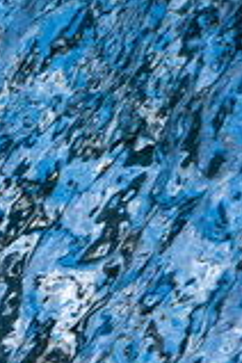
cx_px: 50
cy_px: -68
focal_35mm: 283
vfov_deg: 7.2
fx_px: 2853
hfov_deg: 4.9
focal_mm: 50
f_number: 6.3
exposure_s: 1/1600
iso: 500
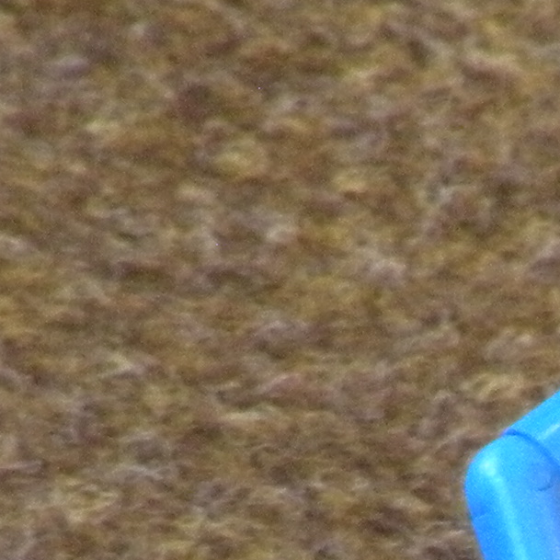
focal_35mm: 1928
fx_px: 35288
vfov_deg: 0.9
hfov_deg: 0.9
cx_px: 1023
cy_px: 1052
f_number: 4.5
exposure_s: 1/16.1
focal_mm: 64.5
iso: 400
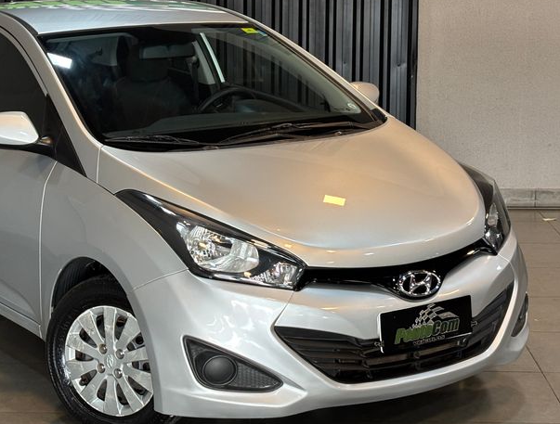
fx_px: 1332
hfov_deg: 23.6
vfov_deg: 18.1
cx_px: 157
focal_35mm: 82
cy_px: 143
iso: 100
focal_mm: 5.96
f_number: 1.6
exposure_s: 1/40
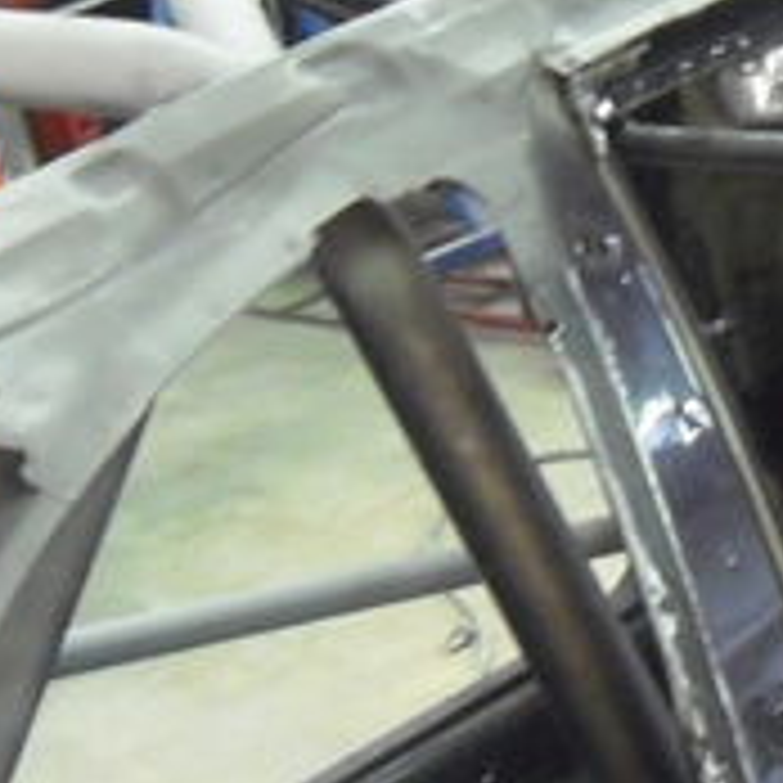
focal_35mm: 120
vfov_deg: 14.5
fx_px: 3071
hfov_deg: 14.3
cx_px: 806
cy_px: 464
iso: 800
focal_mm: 6.2
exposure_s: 1/13
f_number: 2.7
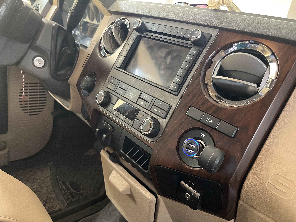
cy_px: 111
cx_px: 148
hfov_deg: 67.3
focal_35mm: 26
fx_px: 222
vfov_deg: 53.1
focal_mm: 5.1
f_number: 1.6
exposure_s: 1/60
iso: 320
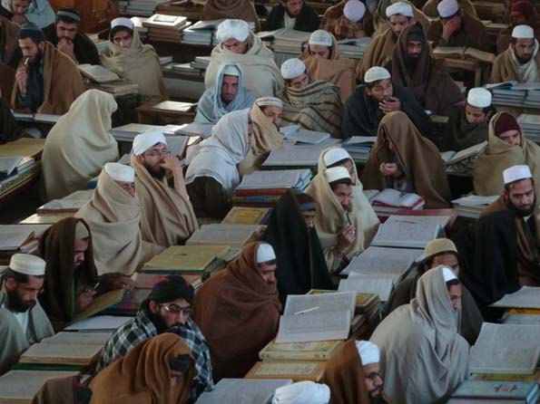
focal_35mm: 147
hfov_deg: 13.4
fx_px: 2293
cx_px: 270
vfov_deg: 10.1
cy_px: 202
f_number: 4.5
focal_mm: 24.1
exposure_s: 1/20
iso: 320
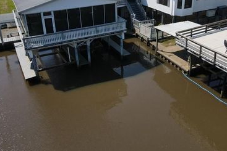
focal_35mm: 34
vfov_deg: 38.2
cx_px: 127
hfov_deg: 55.6
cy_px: 42
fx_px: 214
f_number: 2.8
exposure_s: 1/1000
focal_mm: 4.5
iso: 100
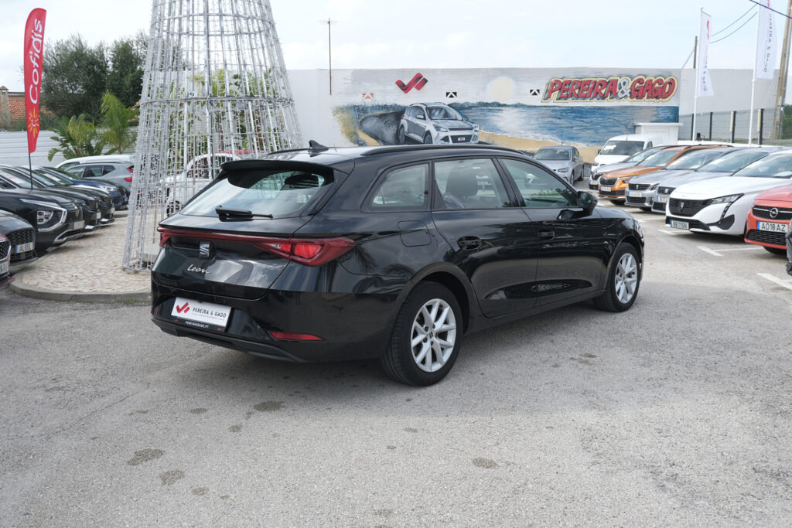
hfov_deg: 55.8
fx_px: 748
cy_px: 264
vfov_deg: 38.9
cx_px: 396
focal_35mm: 34
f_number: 9
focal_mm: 22.8
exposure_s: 1/100
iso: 160
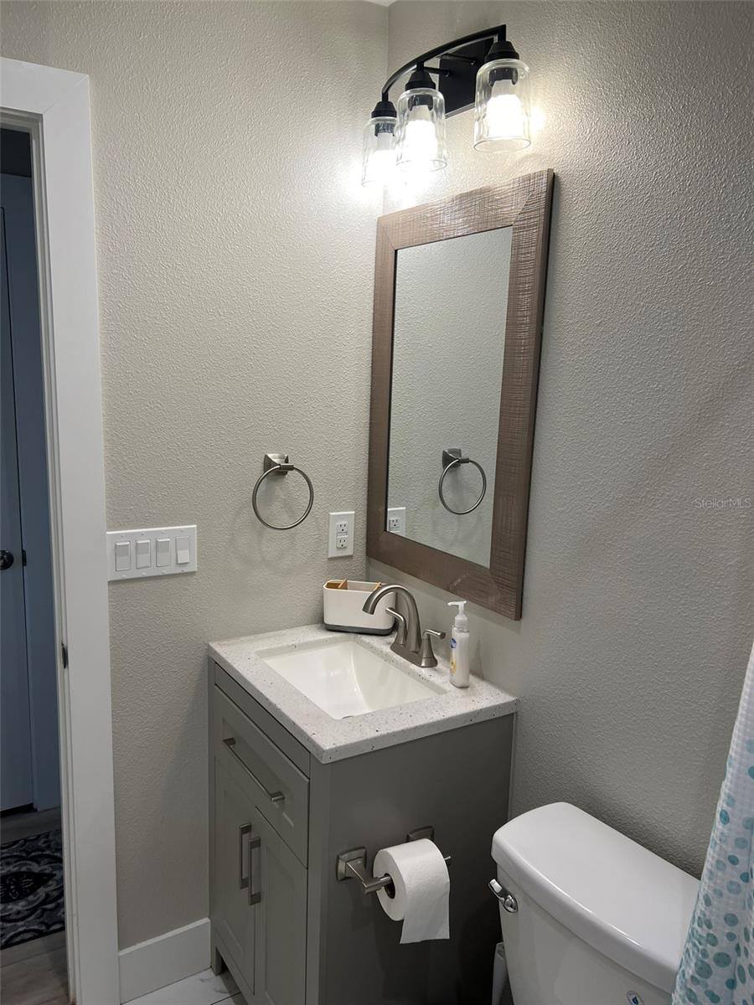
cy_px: 502
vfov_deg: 67.3
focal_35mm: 26
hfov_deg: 53.1
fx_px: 755
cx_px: 377
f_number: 1.5
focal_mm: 5.7
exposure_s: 1/149
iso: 40
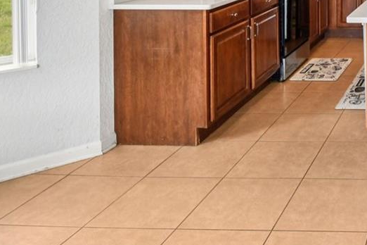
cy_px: -68
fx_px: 469
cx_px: 447
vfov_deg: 25.4
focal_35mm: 46
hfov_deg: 33.9
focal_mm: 15
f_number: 8
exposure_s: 1/13
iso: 400
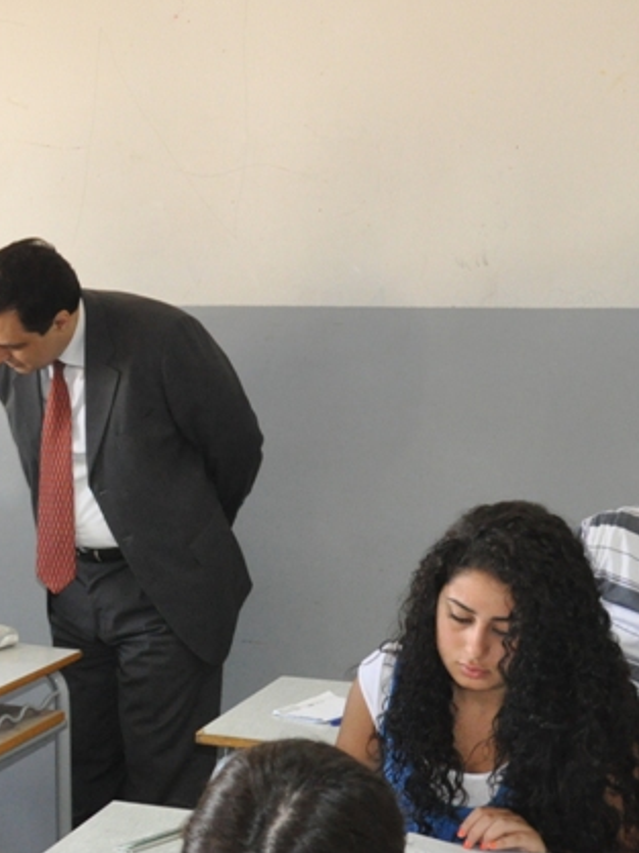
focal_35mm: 74
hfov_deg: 18.6
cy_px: 580
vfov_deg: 26.1
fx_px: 1828
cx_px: -161
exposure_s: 1/125
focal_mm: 21
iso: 1600
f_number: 5
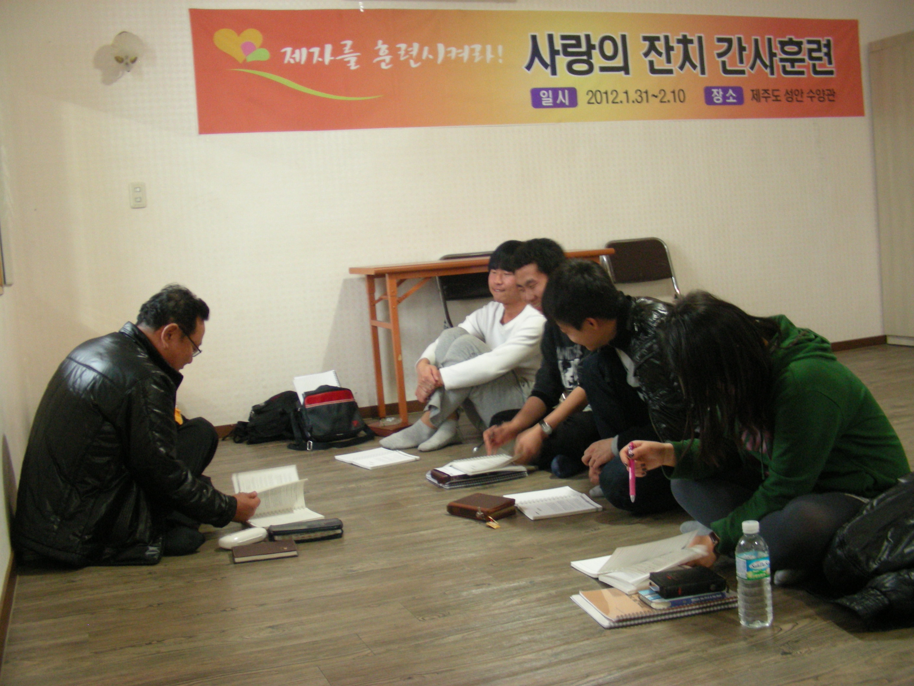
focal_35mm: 38
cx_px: 457
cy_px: 343
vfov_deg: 37.7
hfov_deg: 49.0
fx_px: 1003
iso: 244
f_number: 3.5
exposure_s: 1/8
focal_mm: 6.3
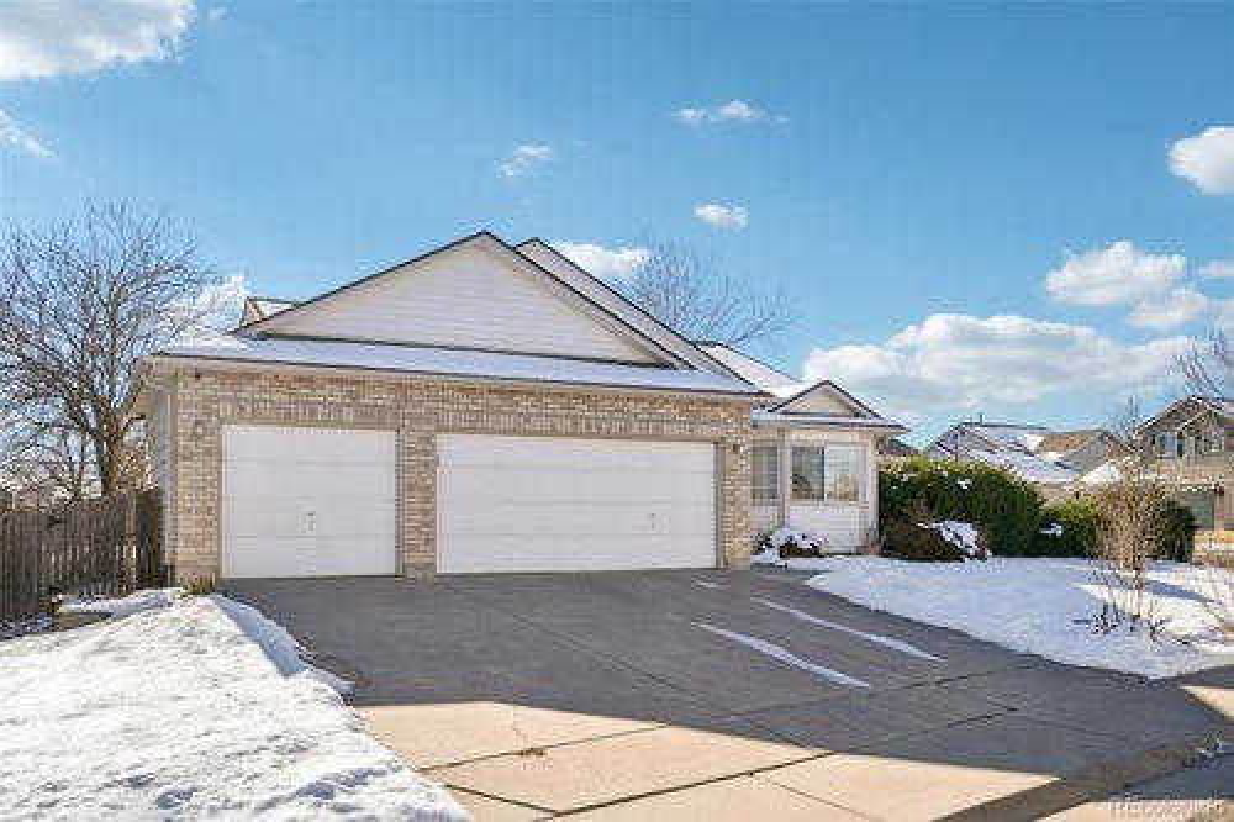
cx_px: 617
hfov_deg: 61.9
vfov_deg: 43.6
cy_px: 411
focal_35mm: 30
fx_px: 1028
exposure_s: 1/500
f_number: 8
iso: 100
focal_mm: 20
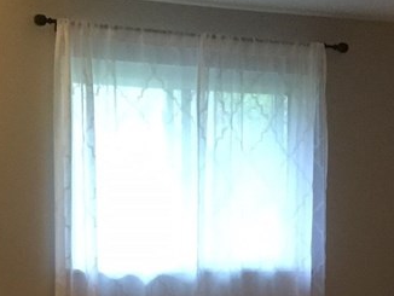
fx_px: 1037
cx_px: 278
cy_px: 422
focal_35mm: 91
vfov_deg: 15.2
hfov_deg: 21.4
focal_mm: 4.15
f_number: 2.2
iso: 250
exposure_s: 1/30
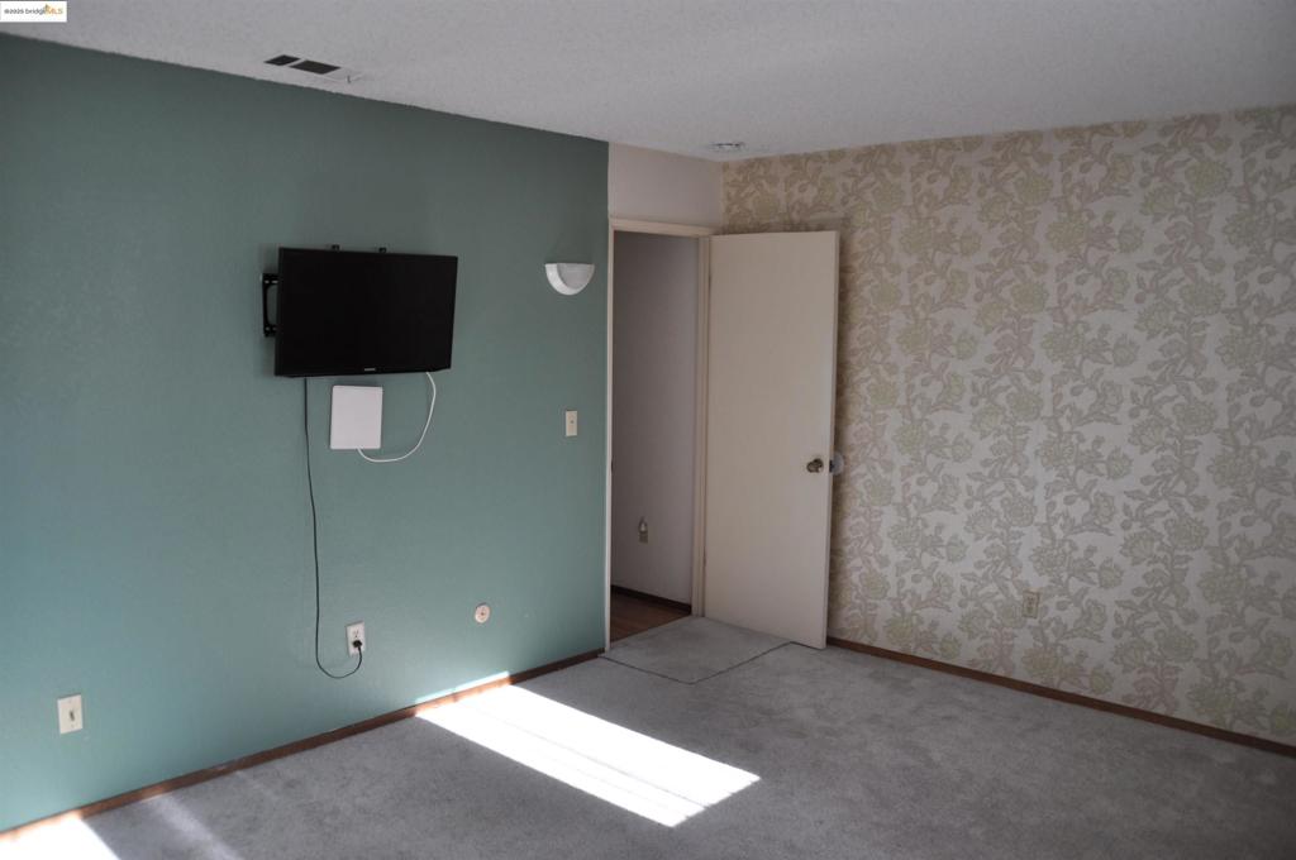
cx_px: 648
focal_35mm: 27
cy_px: 430
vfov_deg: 47.8
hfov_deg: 67.4
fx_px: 971
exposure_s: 1/90
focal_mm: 18
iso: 200
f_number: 4.8
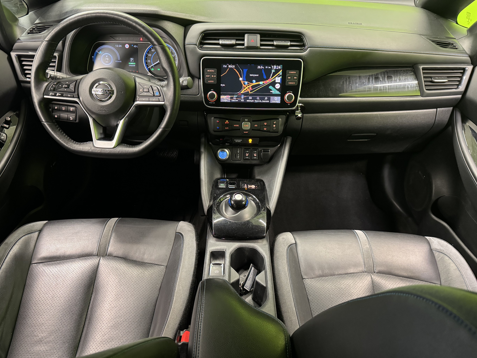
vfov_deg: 54.9
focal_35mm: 25
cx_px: 230
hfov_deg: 69.4
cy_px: 174
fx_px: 344
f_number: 1.78
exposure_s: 1/33
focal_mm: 6.76
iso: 640
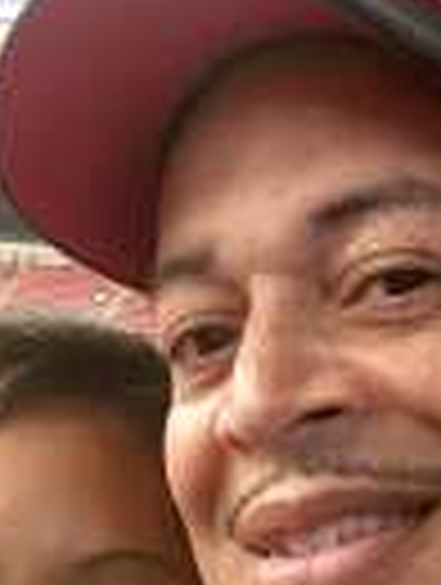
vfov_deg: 19.5
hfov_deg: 15.1
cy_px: 560
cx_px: 117
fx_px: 1659
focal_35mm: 98
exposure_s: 1/60
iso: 125
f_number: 2.2
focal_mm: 2.87
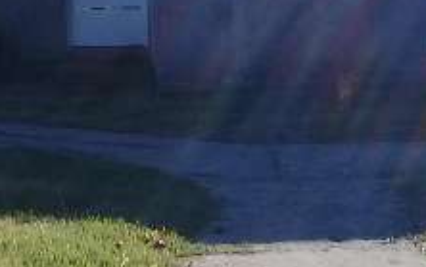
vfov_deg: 9.6
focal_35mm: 133
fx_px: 1545
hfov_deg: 15.7
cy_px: -114
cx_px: 240
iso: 50
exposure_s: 1/1135
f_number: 2.2
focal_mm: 3.3
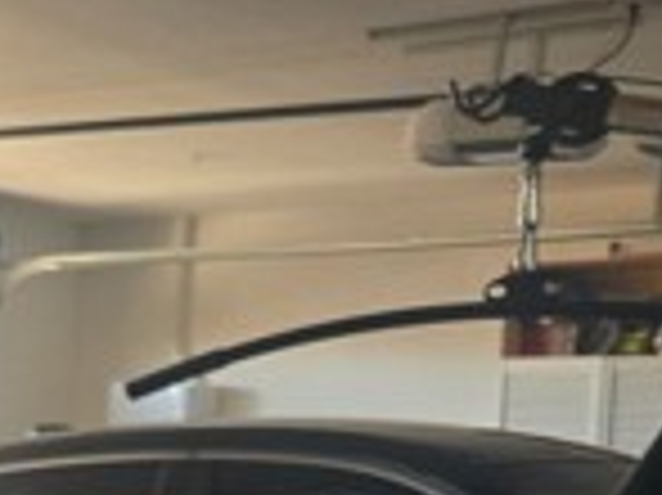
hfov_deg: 16.4
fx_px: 1911
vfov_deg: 14.2
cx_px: -545
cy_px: 639
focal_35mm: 100
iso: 200
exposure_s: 1/120
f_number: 1.8
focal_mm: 5.4
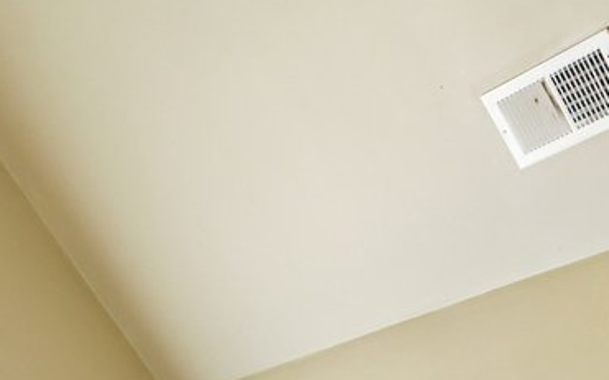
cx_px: 127
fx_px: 1311
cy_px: 772
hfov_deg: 25.7
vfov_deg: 13.8
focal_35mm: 79
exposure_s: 1/200
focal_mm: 14
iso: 400
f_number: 8
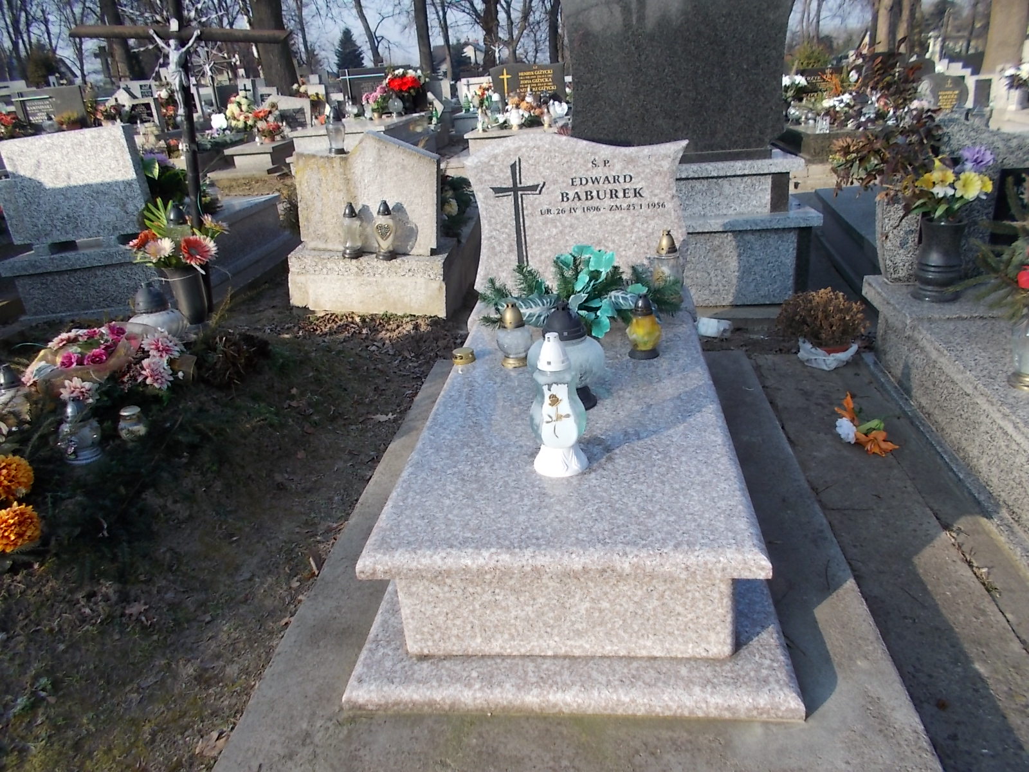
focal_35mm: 26
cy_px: 386
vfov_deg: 53.1
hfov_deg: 67.3
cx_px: 514
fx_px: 773
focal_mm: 4.6
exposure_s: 1/400
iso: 80
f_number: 3.2
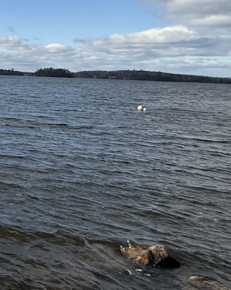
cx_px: -157
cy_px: 71
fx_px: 376
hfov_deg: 23.2
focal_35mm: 44
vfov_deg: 40.8
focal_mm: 2.22
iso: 50
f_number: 2.2
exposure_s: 1/2410
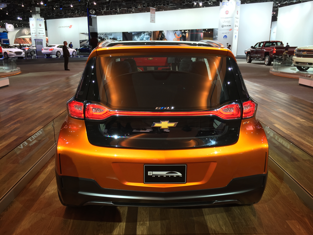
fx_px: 262
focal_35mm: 29
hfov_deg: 61.7
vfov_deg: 48.2
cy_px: 118
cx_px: 156
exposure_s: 1/40
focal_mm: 4.15
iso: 32
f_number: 2.2
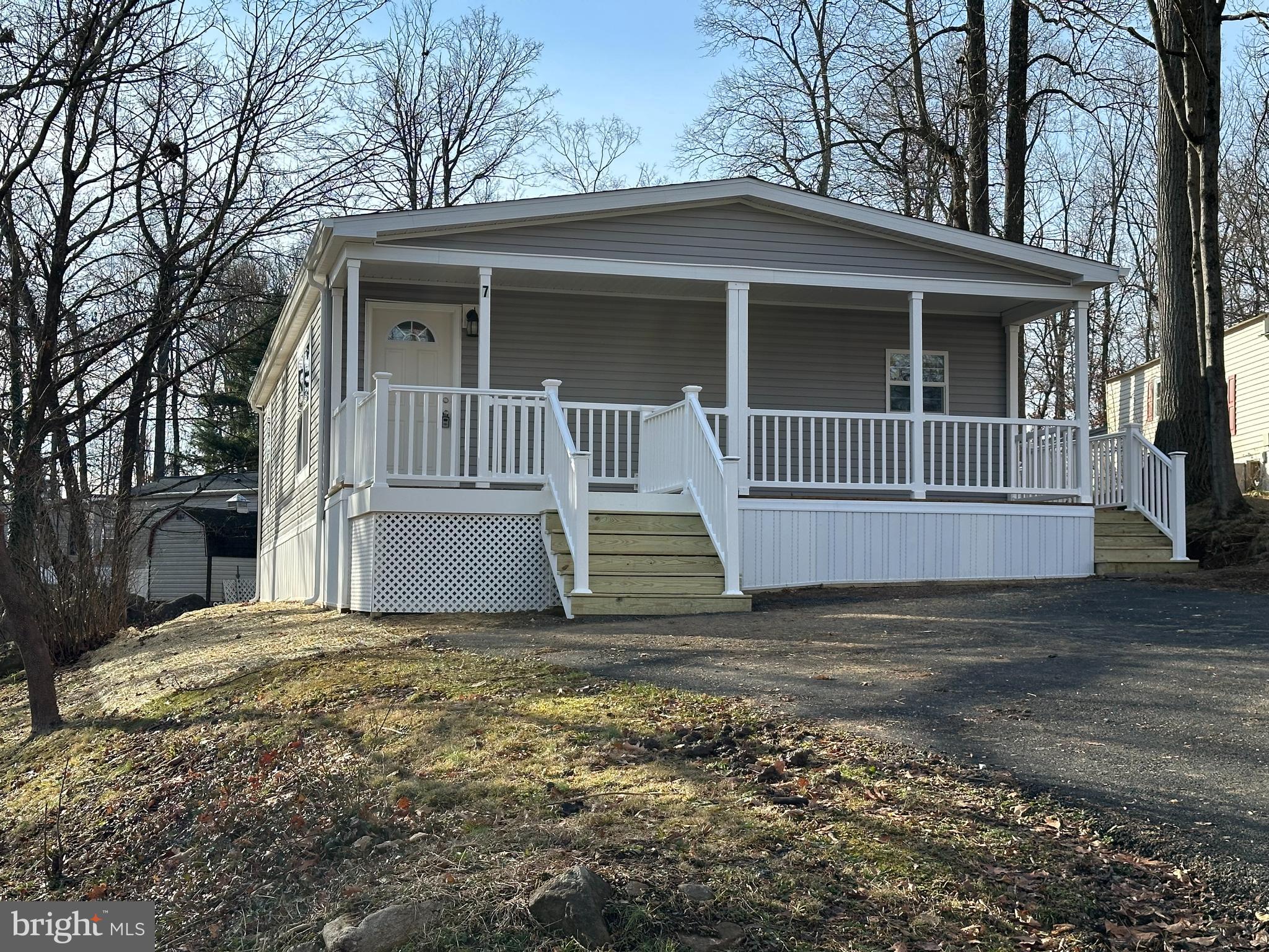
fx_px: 1760
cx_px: 634
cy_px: 476
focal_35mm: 48
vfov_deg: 30.3
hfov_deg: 39.7
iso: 64
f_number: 1.78
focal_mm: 6.86
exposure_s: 1/2028
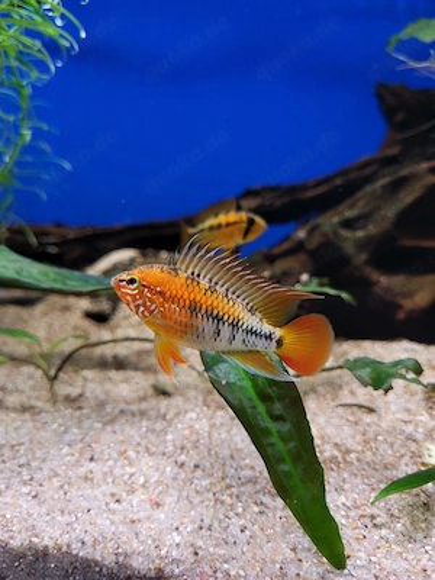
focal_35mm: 26
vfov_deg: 67.3
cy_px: 290
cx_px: 218
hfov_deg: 53.1
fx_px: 436
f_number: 1.8
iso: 400
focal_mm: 5.4
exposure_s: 1/42
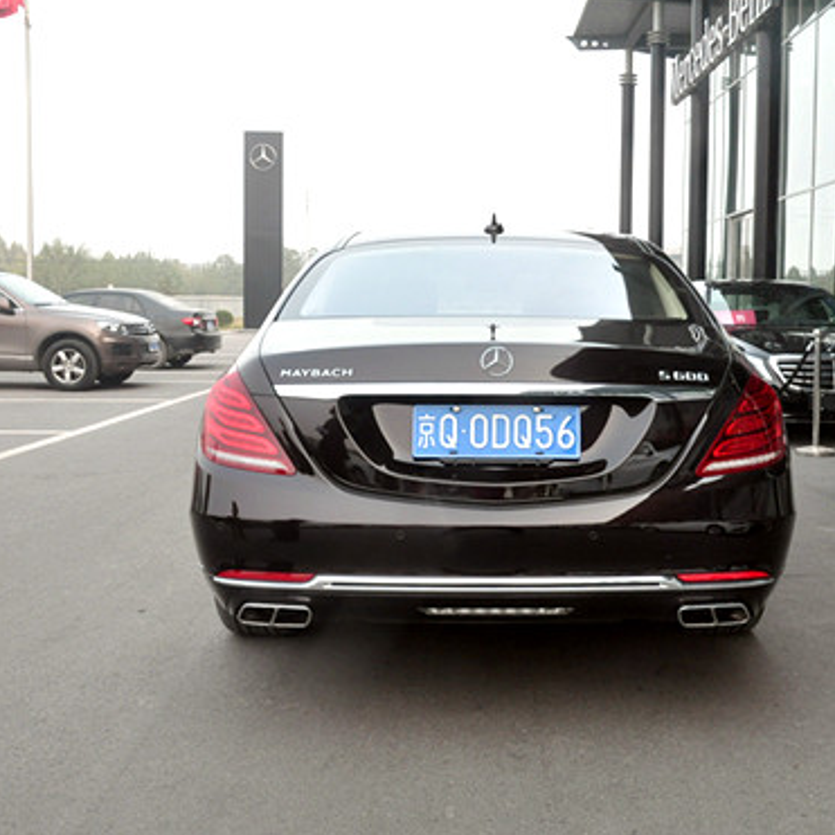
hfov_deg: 38.9
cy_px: 414
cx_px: 527
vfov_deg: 39.2
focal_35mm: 43
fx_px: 1173
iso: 1000
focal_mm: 22
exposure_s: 1/250
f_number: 8
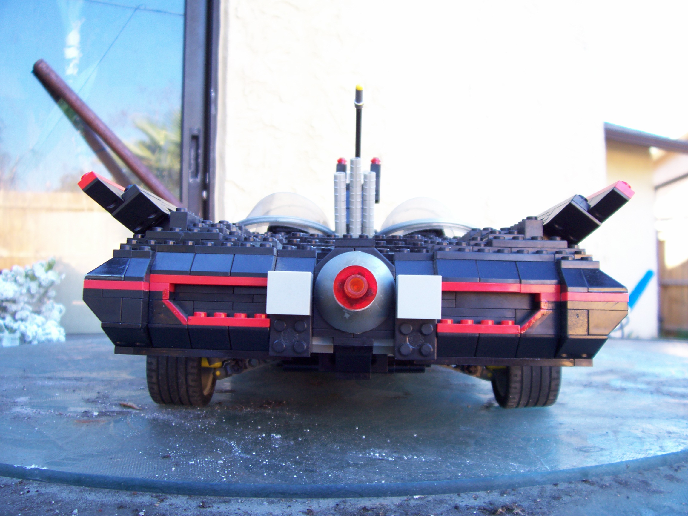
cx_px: 344
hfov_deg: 54.0
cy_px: 258
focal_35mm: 34
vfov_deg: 41.8
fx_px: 676
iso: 80
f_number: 2.7
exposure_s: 1/54.1
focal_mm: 5.6
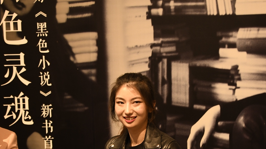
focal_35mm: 103
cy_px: 173
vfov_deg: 11.5
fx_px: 726
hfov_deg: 20.7
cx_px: 157
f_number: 4.2
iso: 800
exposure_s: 1/30
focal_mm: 48
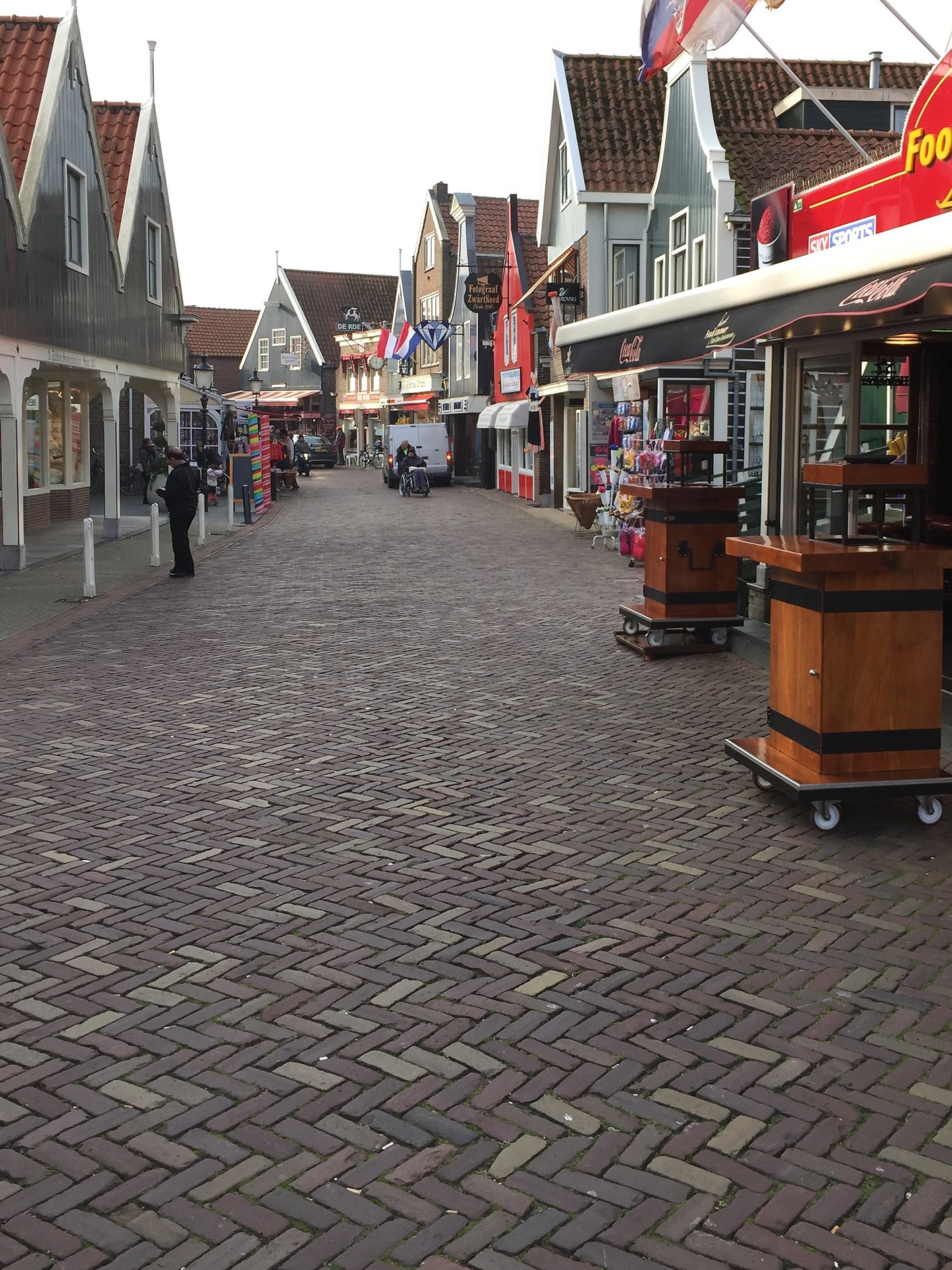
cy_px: 530
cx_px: 520
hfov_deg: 38.6
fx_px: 1357
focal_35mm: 37
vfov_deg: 49.9
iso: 32
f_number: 2.2
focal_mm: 4.15
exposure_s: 1/434
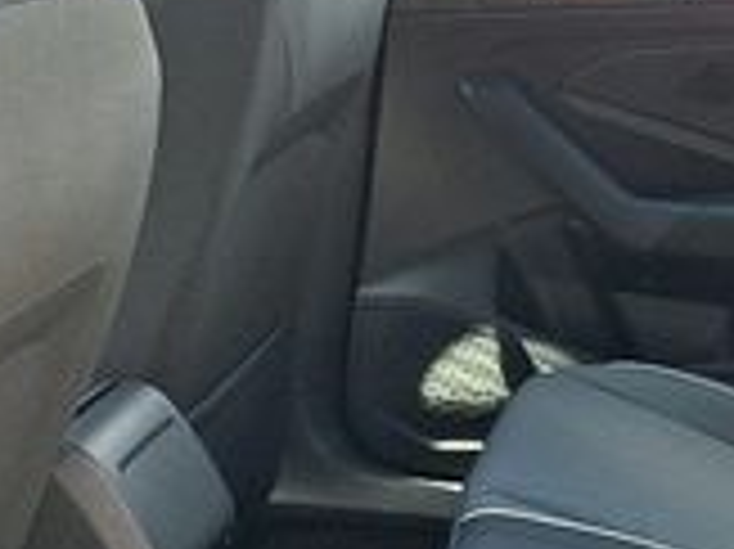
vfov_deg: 15.0
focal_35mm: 98
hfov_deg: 19.8
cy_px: 364
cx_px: 599
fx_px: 2076
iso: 60
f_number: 1.8
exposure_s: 1/120
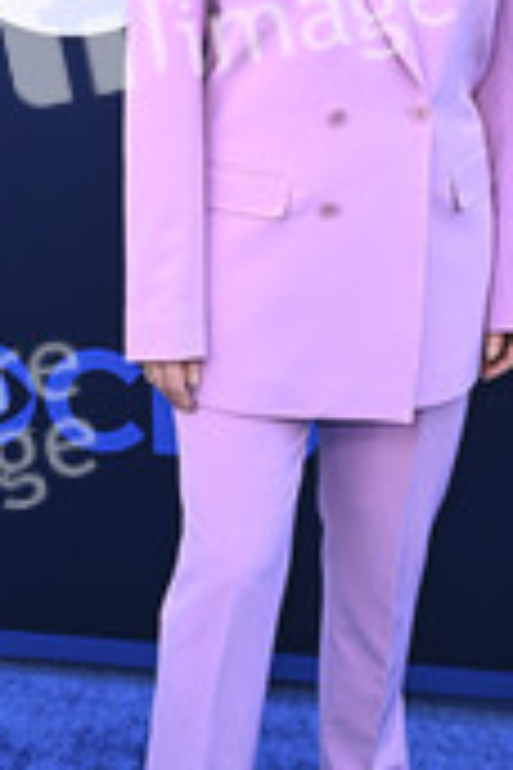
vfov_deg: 25.7
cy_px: 225
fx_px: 1671
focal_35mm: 78
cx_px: 356
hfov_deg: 17.4
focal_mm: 33.5
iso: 400
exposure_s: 1/200
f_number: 6.3
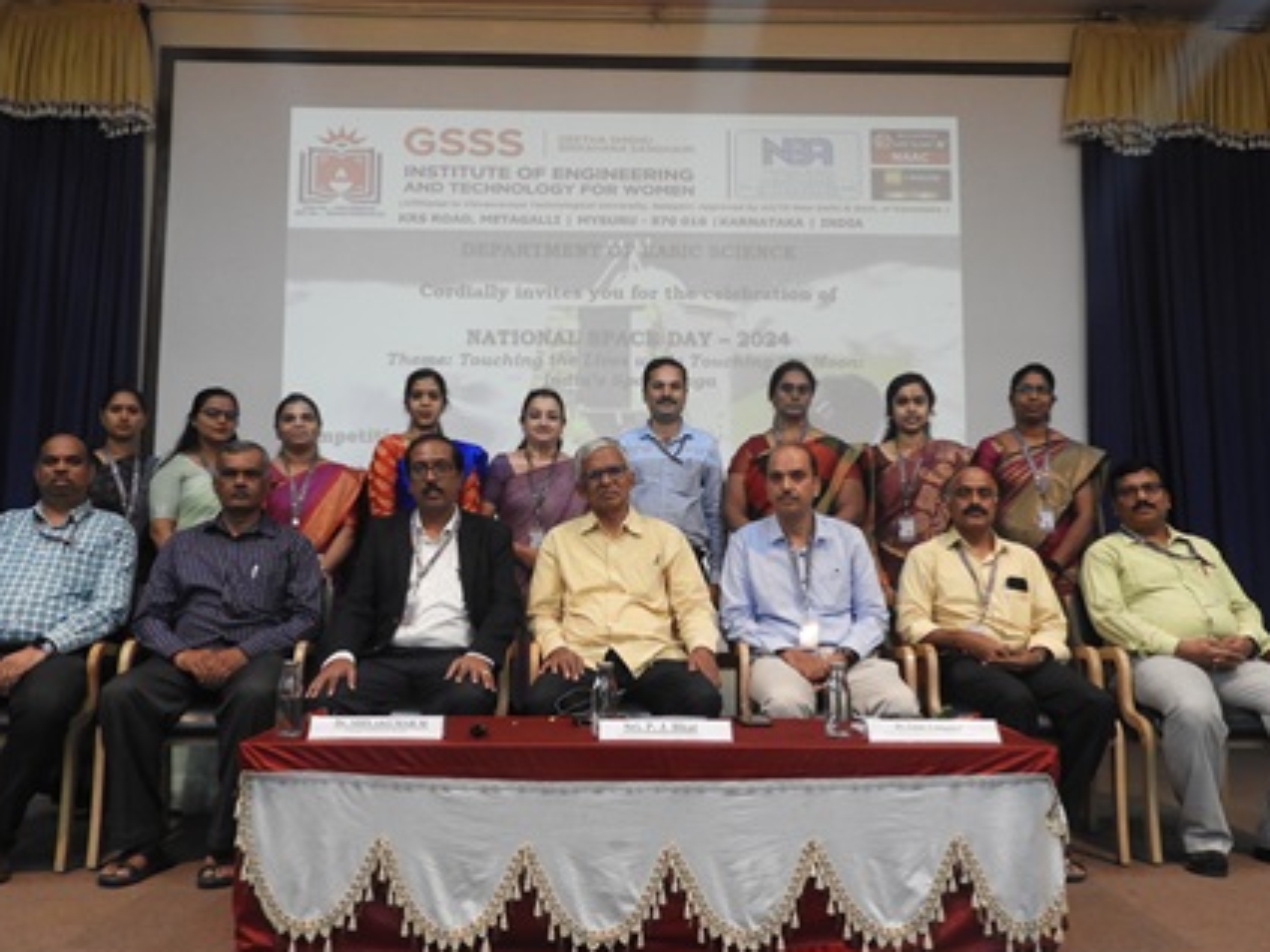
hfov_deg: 55.3
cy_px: 457
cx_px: 620
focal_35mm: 33
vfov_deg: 42.9
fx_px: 1211
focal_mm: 5
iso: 360
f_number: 3.5
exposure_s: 1/30
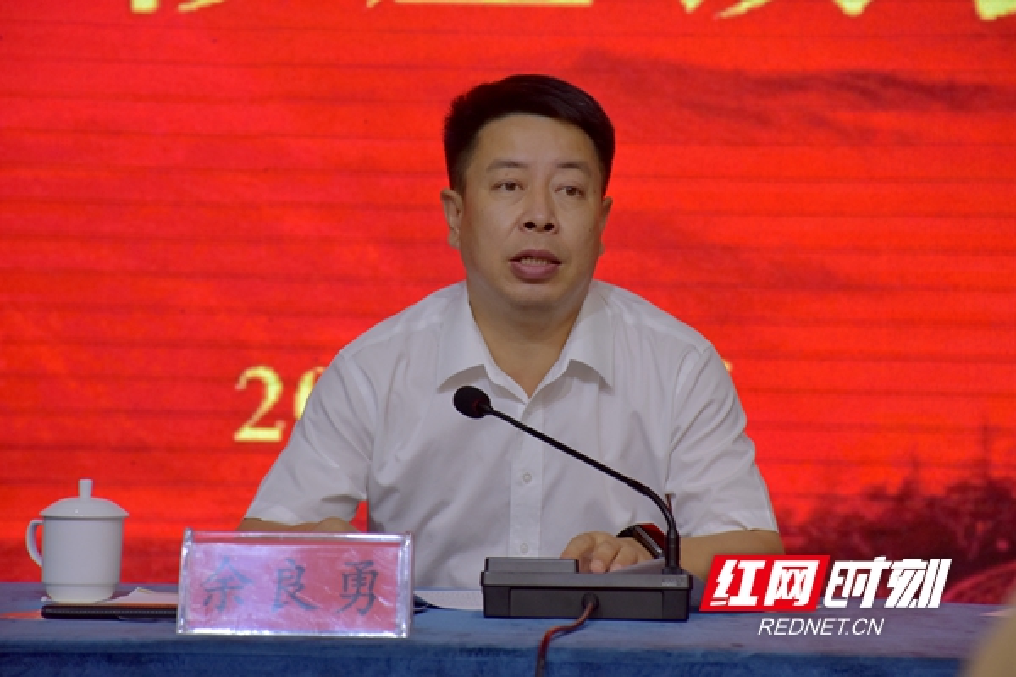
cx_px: 508
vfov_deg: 7.9
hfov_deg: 11.8
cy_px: 338
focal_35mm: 174
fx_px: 4910
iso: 800
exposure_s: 1/200
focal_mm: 116
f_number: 7.1
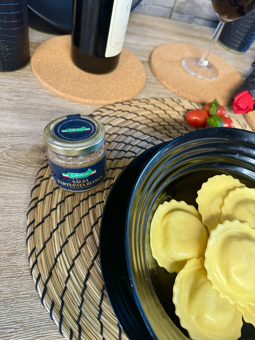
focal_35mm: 24
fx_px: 236
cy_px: 170
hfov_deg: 56.8
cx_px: 128
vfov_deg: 71.6
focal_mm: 6.86
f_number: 1.78
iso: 250
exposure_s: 1/50
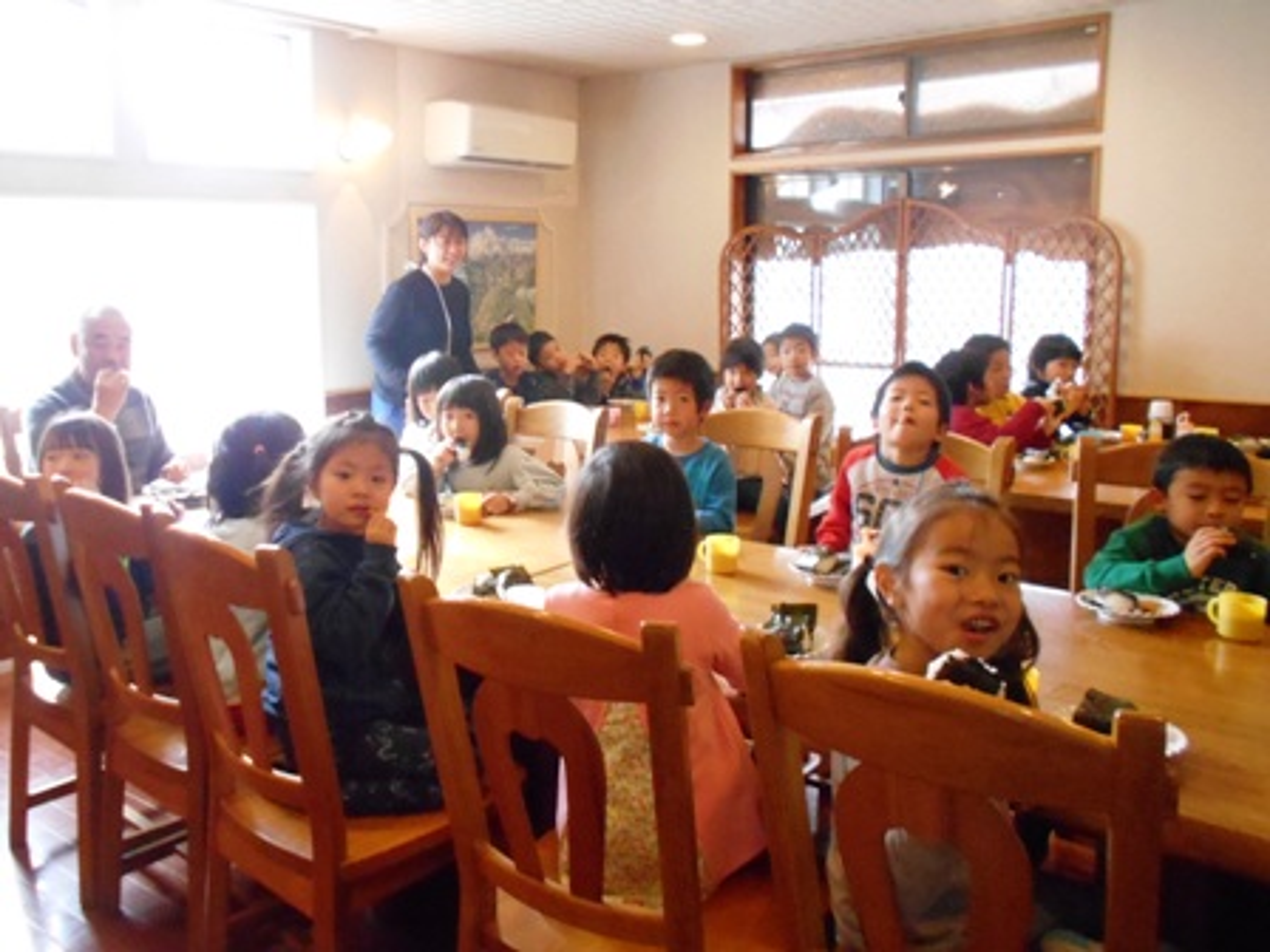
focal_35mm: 26
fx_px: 954
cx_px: 635
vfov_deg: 53.1
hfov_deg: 67.3
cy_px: 476
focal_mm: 4.6
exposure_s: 1/40
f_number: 3.2
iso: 800
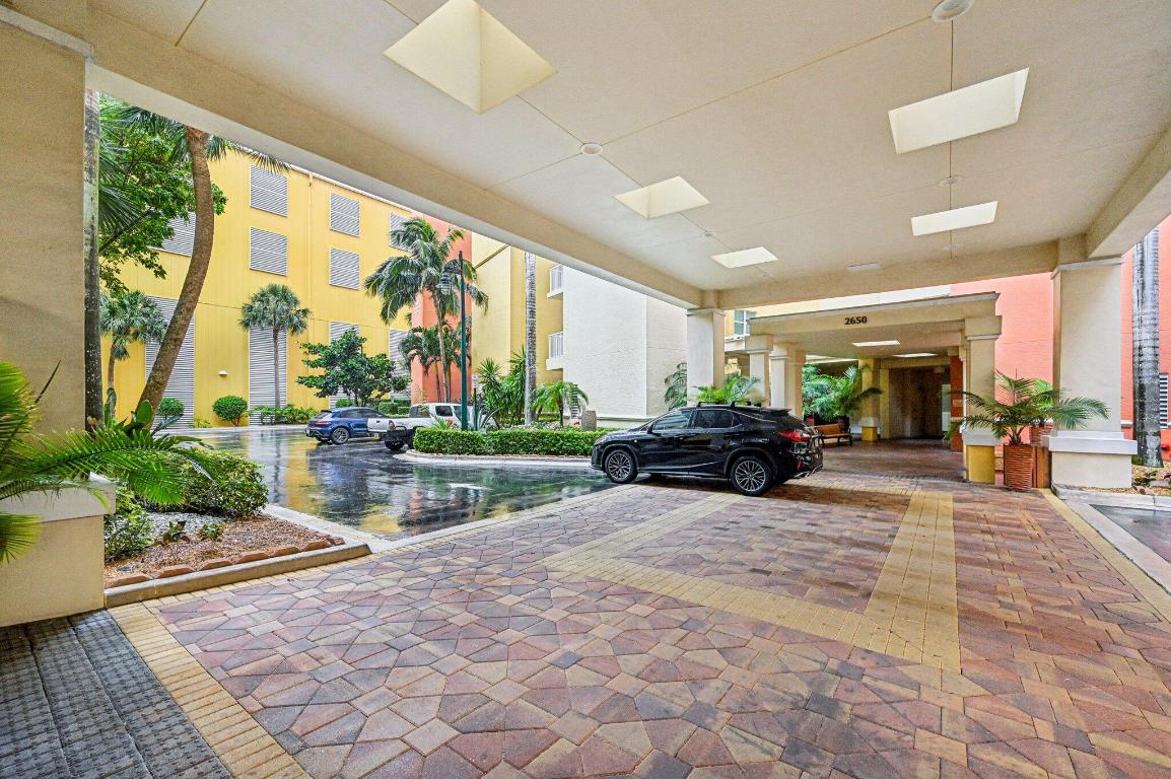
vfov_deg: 81.1
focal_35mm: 14
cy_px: 390
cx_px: 586
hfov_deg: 104.3
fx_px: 455
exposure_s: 1/125
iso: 640
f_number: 8
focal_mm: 14
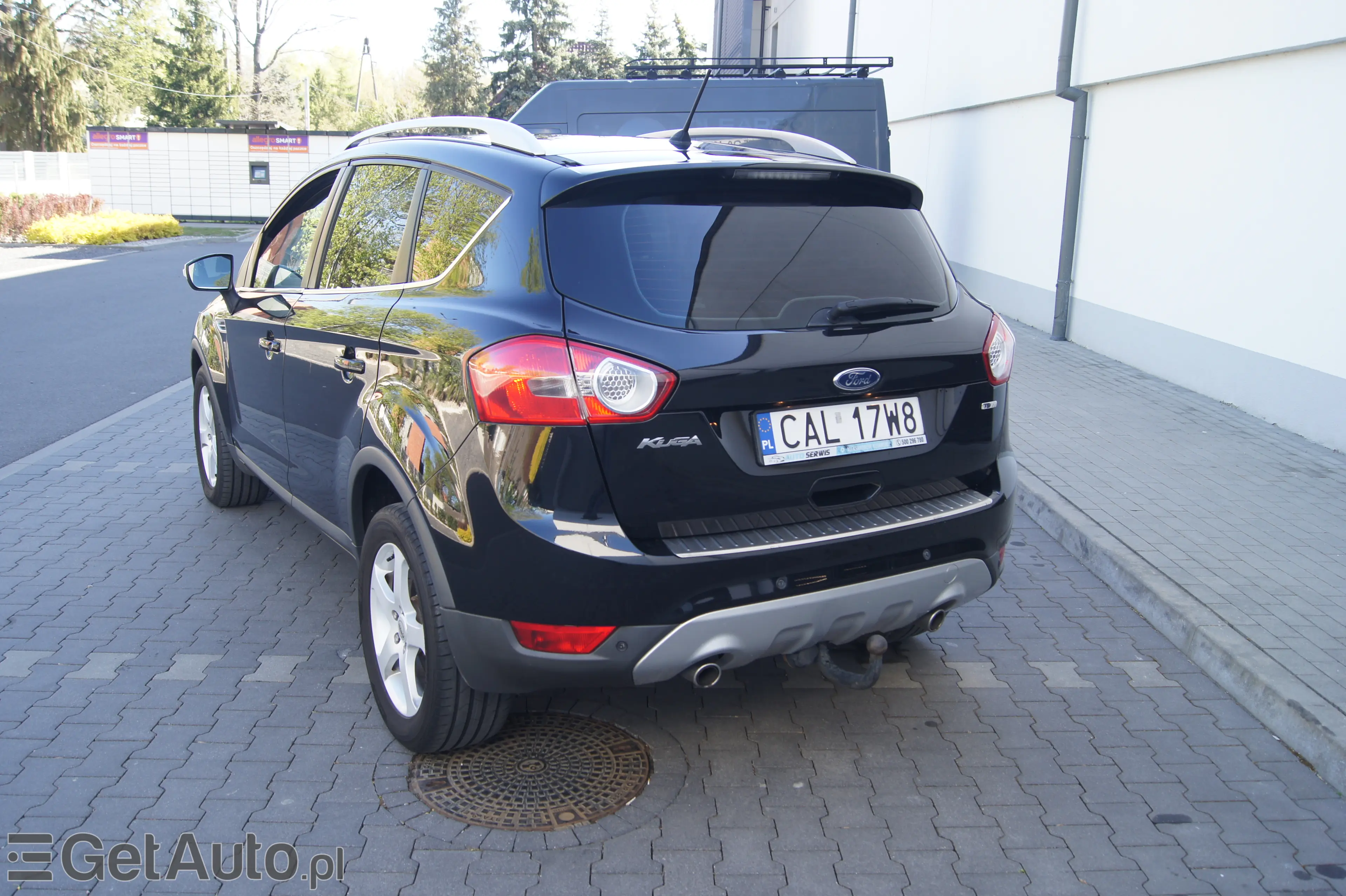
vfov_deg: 43.6
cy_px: 448
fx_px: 1121
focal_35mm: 30
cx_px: 673
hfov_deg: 62.0
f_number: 4.5
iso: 100
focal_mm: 20
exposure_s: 1/60
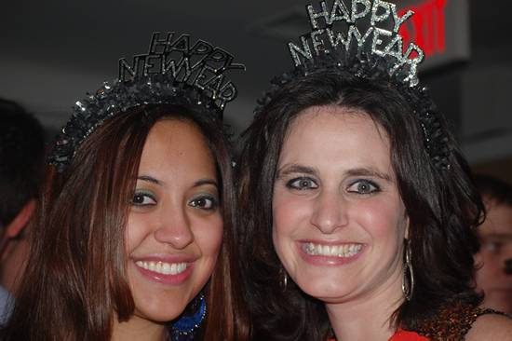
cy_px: 170
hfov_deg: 24.6
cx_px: 256
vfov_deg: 16.5
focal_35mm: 82
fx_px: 1173
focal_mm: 55
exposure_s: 1/60
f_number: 4
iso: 400
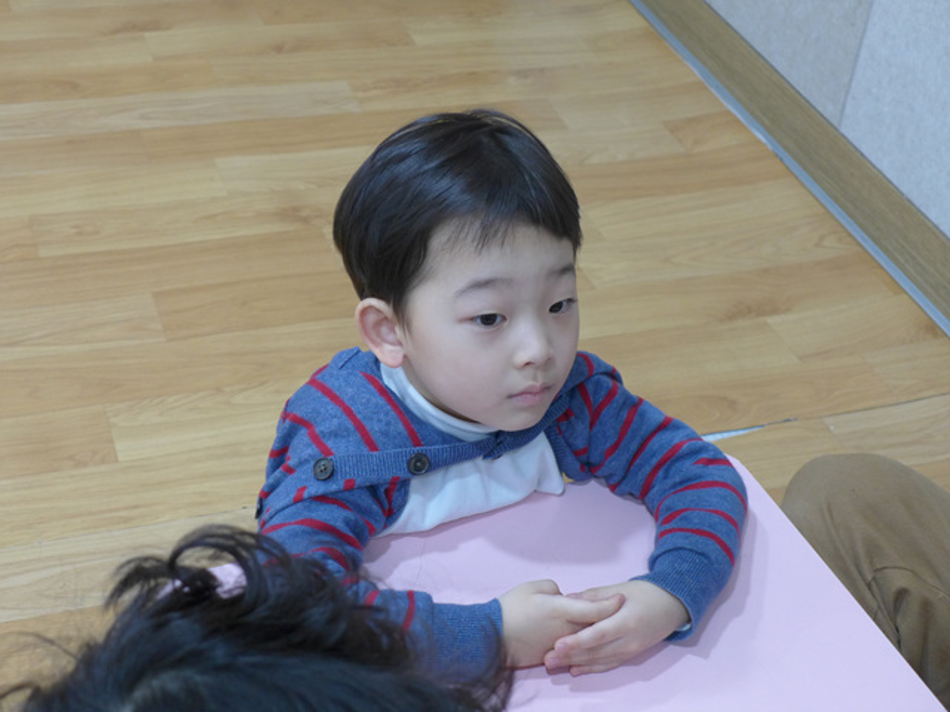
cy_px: 356
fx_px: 1647
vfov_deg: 24.4
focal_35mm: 60
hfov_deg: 32.2
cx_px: 475
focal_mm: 11.8
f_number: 2
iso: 320
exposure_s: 1/100
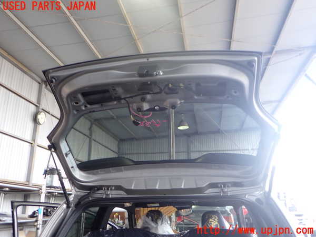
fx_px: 274
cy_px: 118
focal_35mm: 30
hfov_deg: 60.0
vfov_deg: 46.8
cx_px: 158
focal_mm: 5.4
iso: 200
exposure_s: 1/100
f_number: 2.3
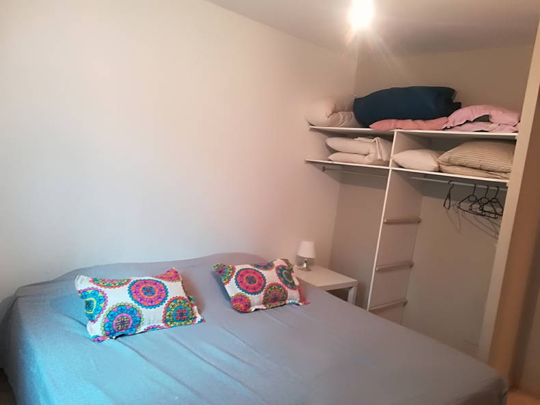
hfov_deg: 67.3
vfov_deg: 53.0
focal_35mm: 26
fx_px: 405
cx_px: 270
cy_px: 202
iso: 500
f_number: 2.2
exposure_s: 1/20
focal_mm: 3.83
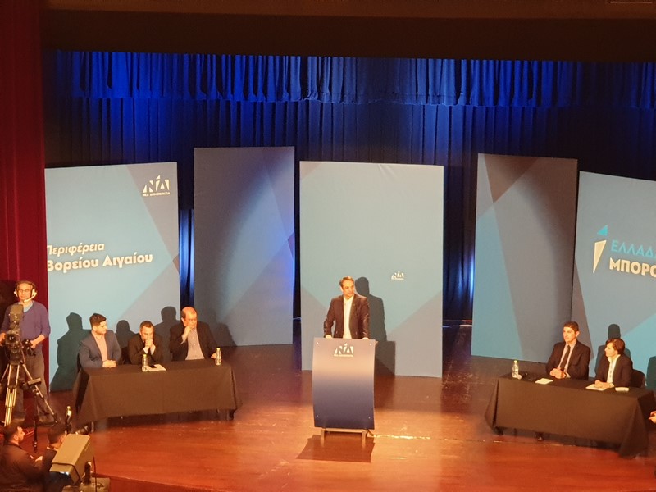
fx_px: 985
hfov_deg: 36.8
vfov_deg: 28.0
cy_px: 246
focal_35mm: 52
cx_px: 328
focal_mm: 6
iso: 500
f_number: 2.4
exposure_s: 1/17
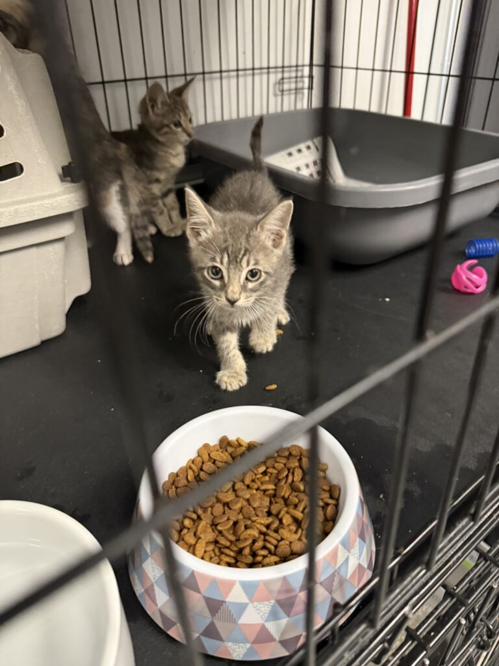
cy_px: 333
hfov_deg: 56.8
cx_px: 250
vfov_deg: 71.6
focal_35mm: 24
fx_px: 461
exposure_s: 1/38
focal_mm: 6.76
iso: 800
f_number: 1.78
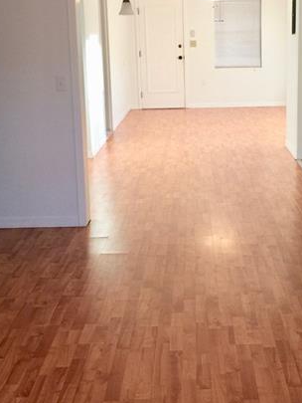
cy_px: 159
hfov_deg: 26.5
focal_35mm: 55
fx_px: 639
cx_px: 195
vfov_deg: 34.8
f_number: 2.2
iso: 32
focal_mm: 4.15
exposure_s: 1/15
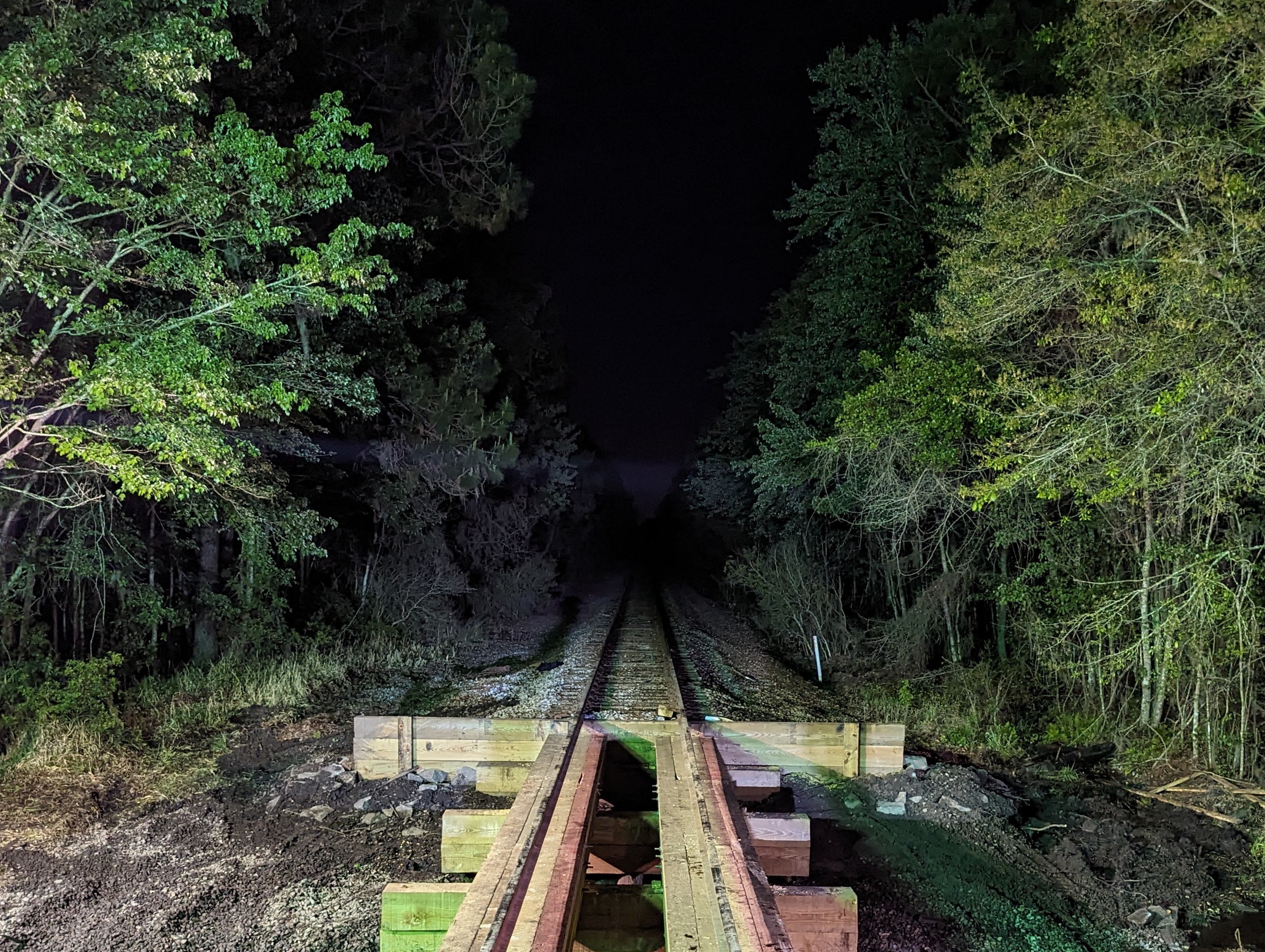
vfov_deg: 36.3
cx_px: 625
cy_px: 678
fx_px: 1427
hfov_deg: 47.8
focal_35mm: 39
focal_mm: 6.81
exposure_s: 1/24
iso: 629
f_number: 1.85
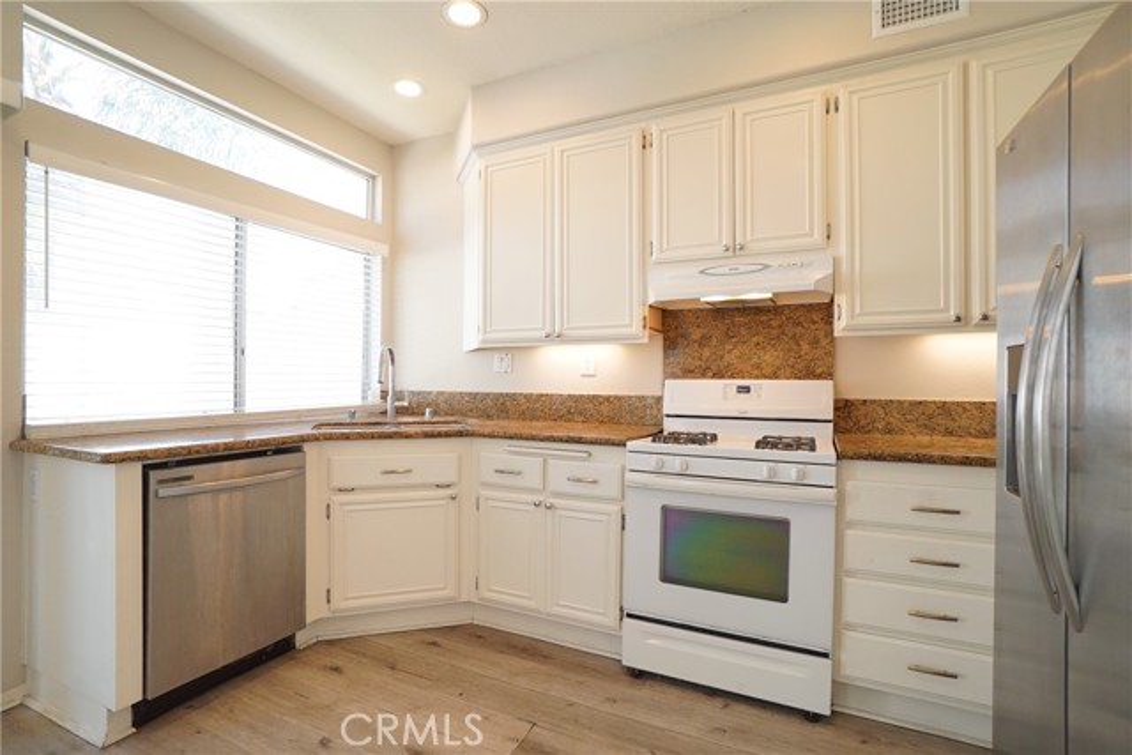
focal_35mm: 16
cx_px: 566
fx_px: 503
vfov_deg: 73.8
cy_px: 378
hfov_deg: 96.7
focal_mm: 11
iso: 800
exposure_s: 1/80
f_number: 8
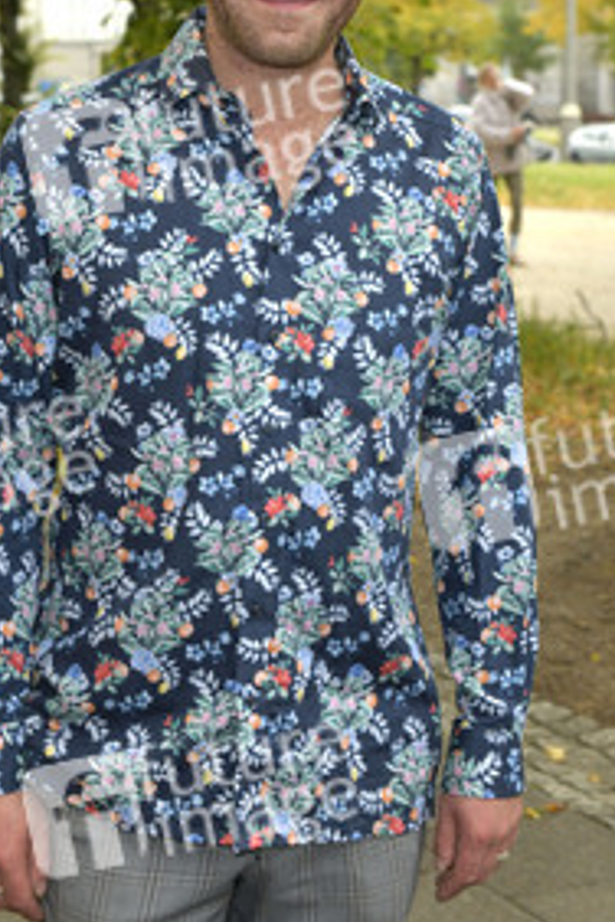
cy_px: 311
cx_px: 285
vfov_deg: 29.5
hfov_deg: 20.0
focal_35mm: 68
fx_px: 1742
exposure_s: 1/200
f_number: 6.3
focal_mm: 48
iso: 250
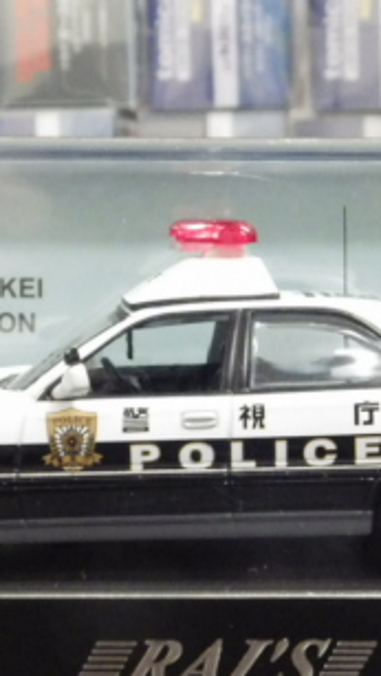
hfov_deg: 13.0
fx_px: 1668
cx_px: 209
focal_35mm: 93
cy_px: 374
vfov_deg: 22.9
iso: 800
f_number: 3.6
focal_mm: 7.4
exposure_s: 1/25
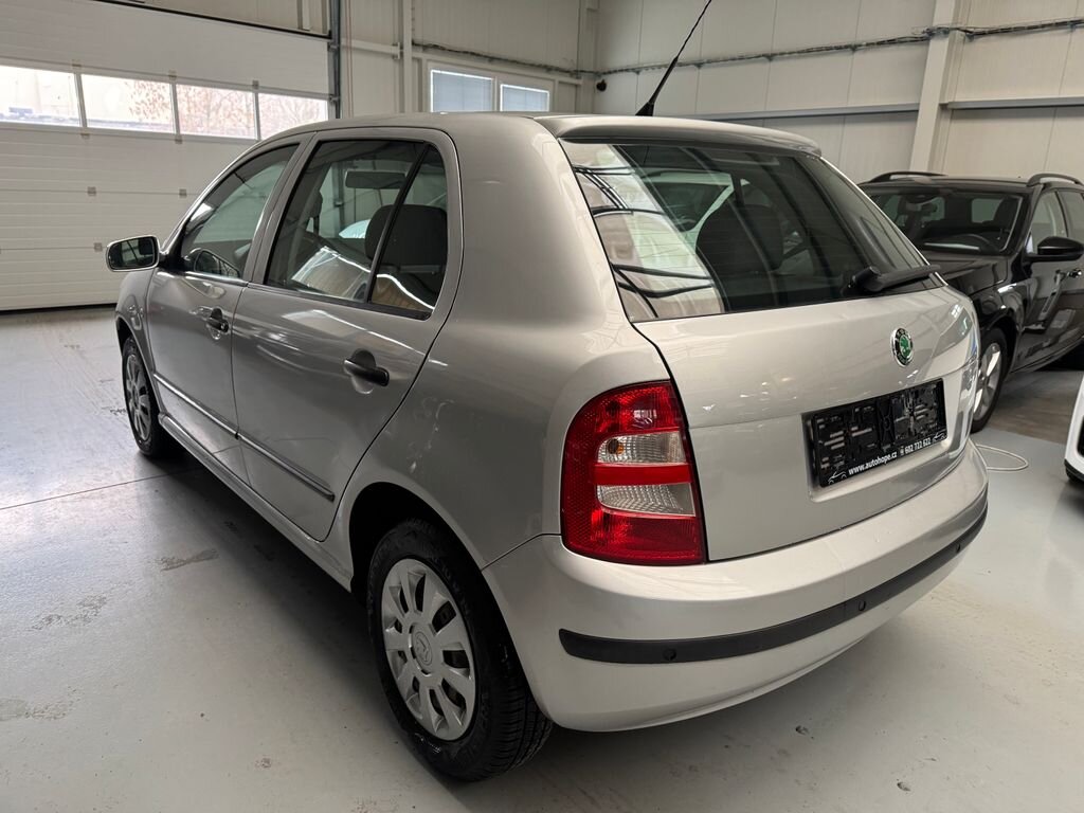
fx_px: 752
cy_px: 406
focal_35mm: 24
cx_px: 542
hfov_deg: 71.6
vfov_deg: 56.8
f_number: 1.78
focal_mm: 6.76
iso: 320
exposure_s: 1/60
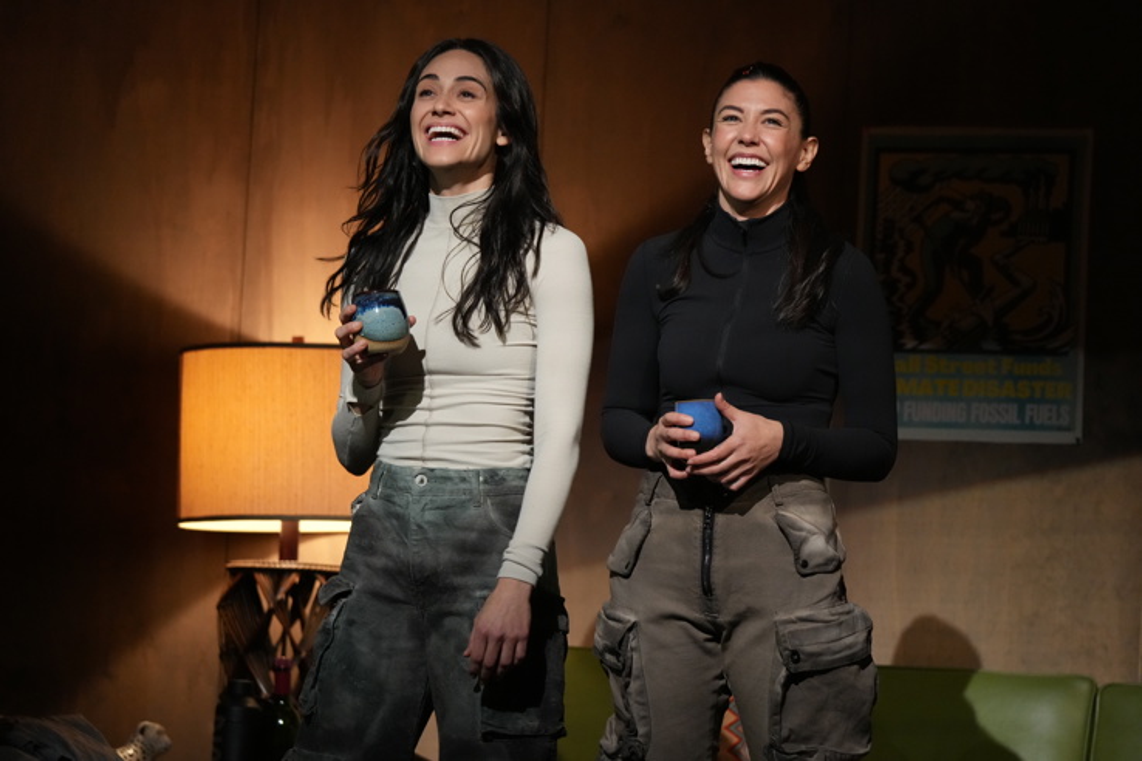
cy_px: 380
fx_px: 5043
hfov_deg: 12.9
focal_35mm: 159
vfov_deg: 8.6
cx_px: 571
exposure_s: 1/200
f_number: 4
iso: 5000
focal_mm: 159
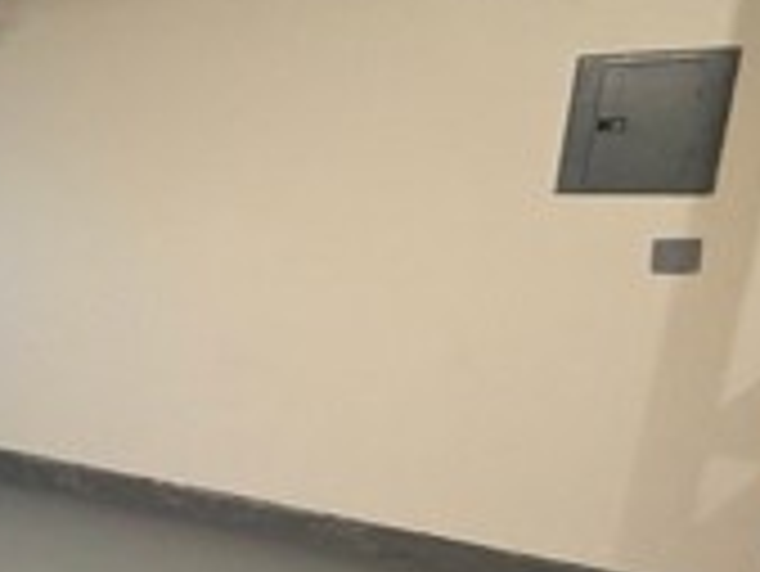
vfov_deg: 27.3
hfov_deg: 24.3
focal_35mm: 53
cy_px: 401
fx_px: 1164
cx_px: -486
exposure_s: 1/60
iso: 320
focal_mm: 2.22
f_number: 2.2
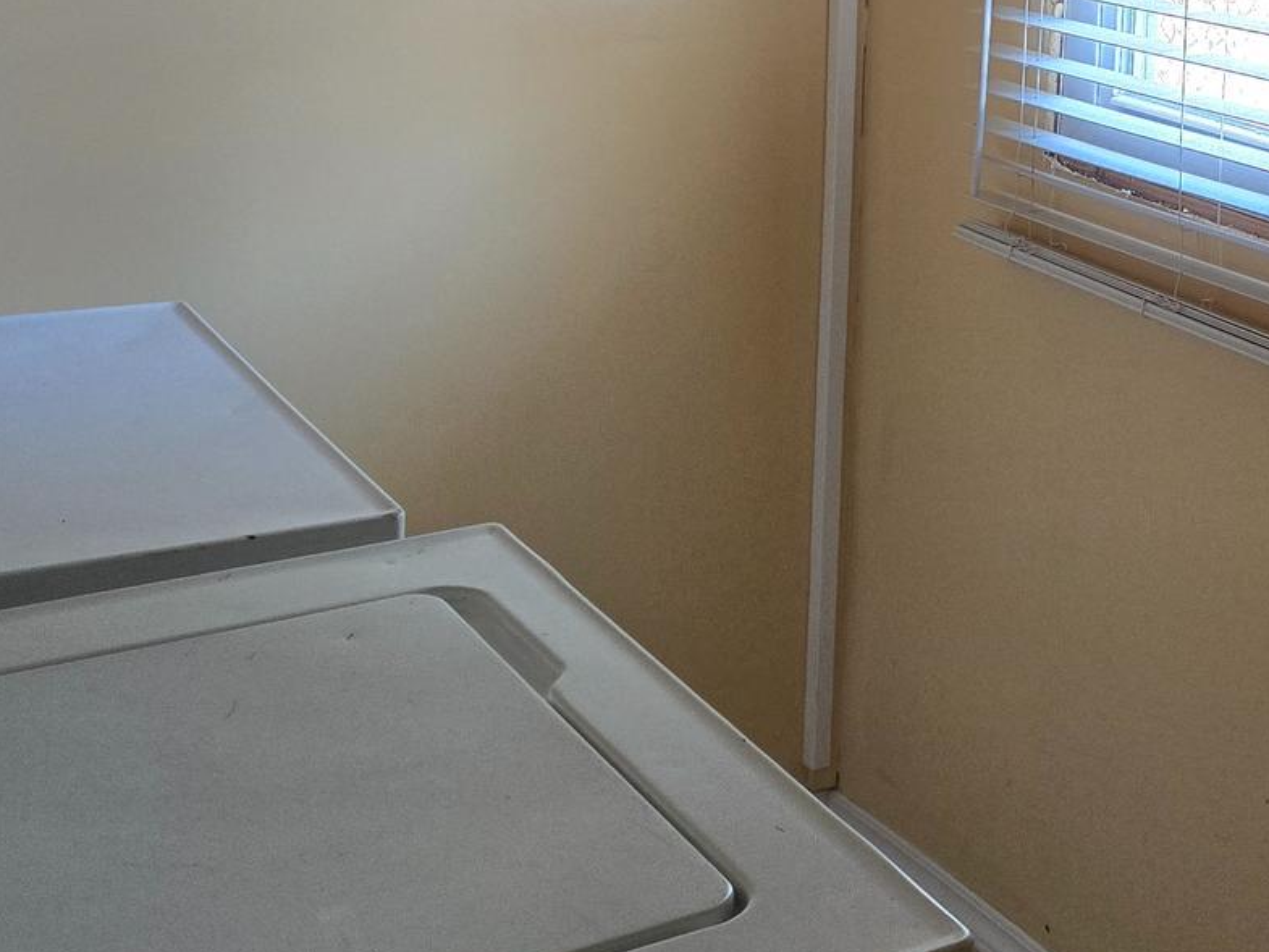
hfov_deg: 30.5
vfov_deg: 23.6
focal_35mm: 60
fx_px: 2200
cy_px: 44
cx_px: 1183
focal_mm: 5.4
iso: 200
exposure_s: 1/180
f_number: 1.8
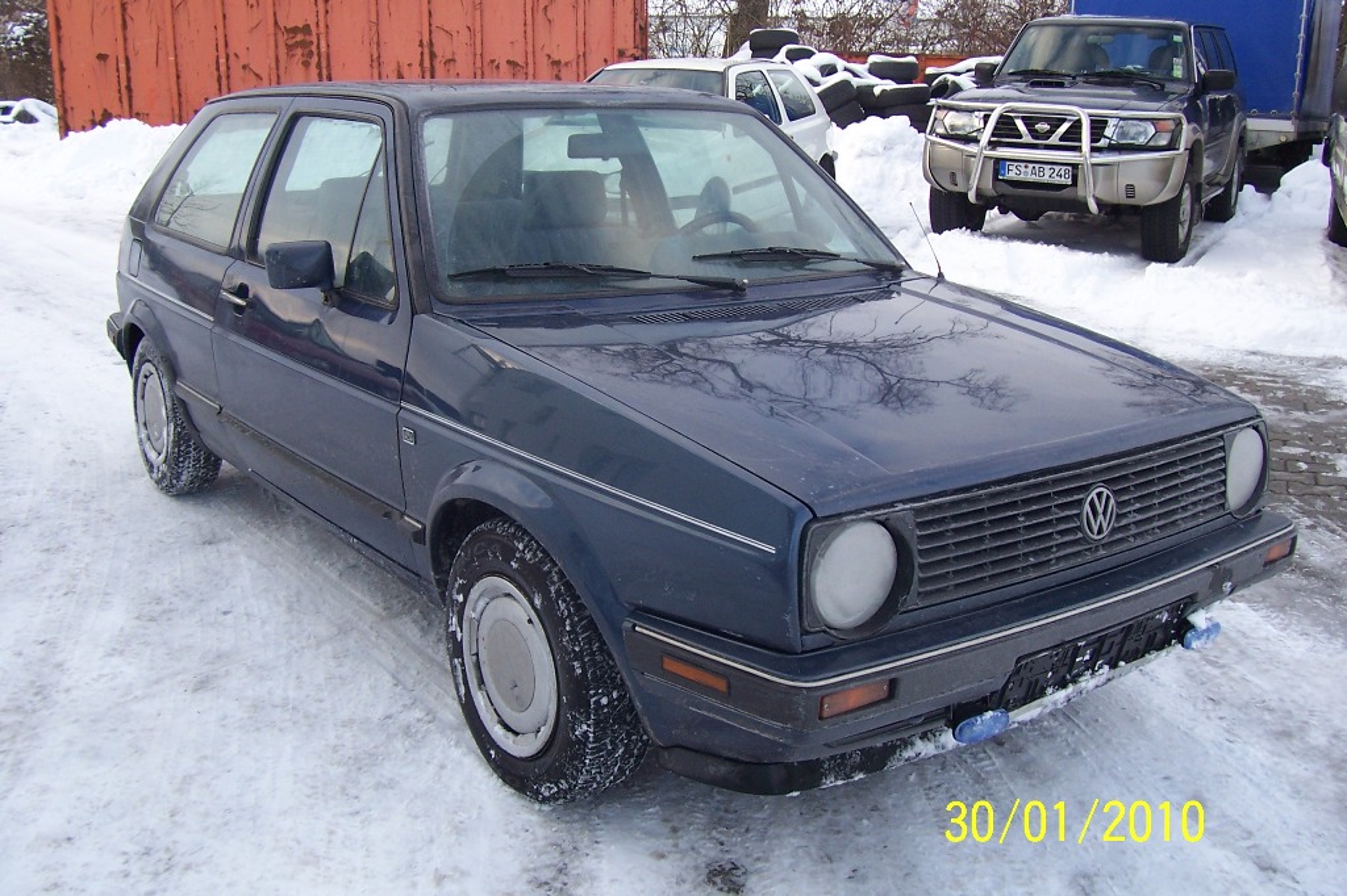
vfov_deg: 38.9
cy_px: 448
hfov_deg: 55.8
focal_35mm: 34
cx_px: 674
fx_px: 1272
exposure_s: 1/180
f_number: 2.7
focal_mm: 5.6
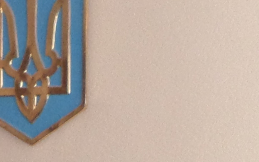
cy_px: 420
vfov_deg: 6.7
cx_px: 14
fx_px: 1284
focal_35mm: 182
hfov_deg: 11.4
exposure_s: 1/30
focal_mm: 4.5
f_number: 2.5
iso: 160
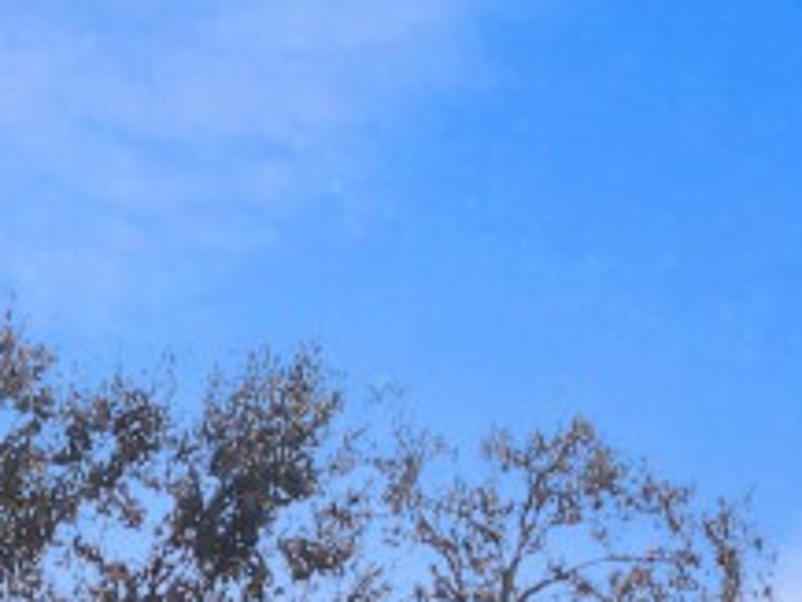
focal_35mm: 239
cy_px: 1773
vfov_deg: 5.8
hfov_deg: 8.3
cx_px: 373
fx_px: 5540
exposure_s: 1/800
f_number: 3.5
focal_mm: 6.3
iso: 125
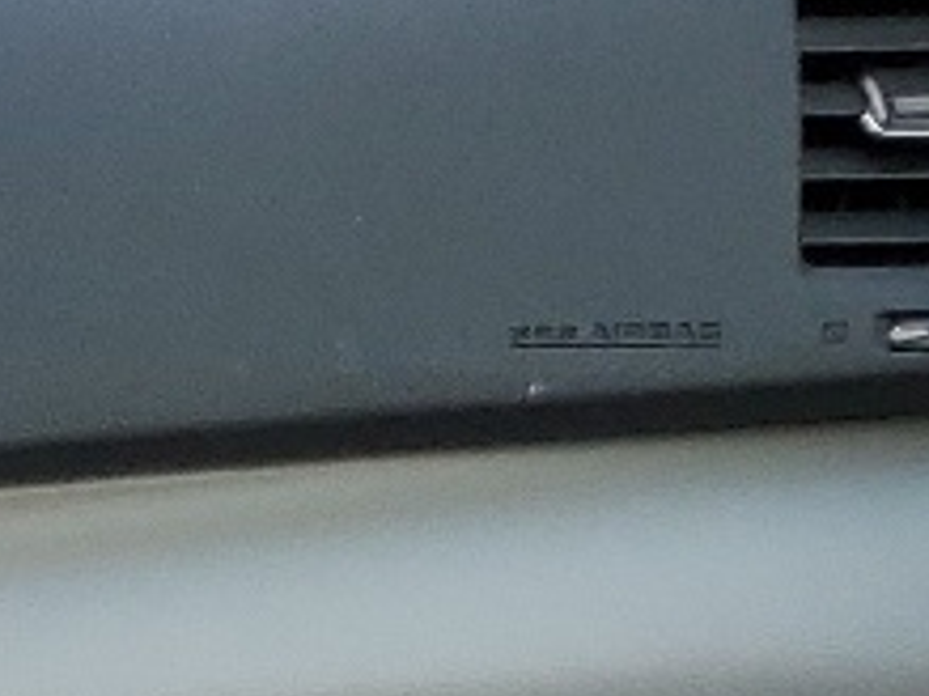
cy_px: 2046
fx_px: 5096
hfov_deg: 8.8
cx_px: -1765
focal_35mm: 190
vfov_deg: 7.0
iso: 50
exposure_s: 1/192
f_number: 1.5
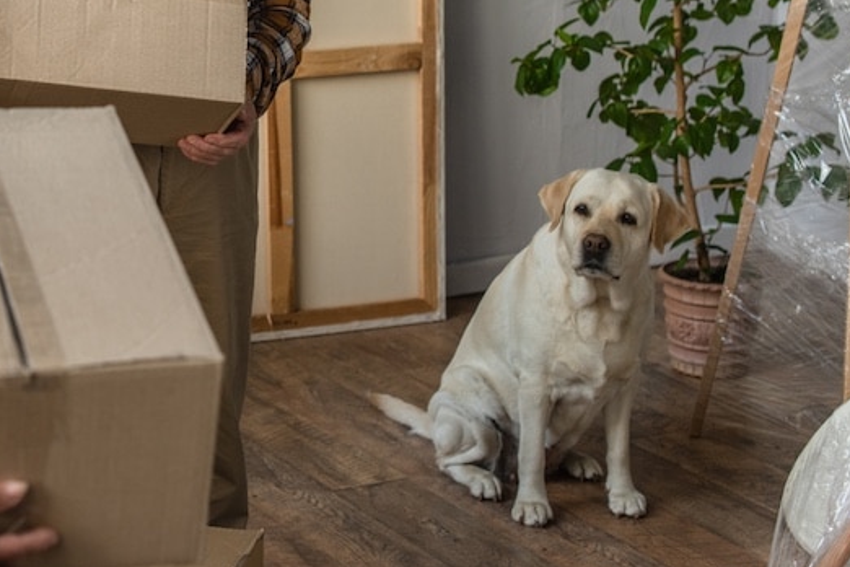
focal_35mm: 98
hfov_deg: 20.4
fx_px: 2314
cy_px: 48
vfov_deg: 13.8
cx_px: 65
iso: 500
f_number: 4
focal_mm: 50
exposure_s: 1/160
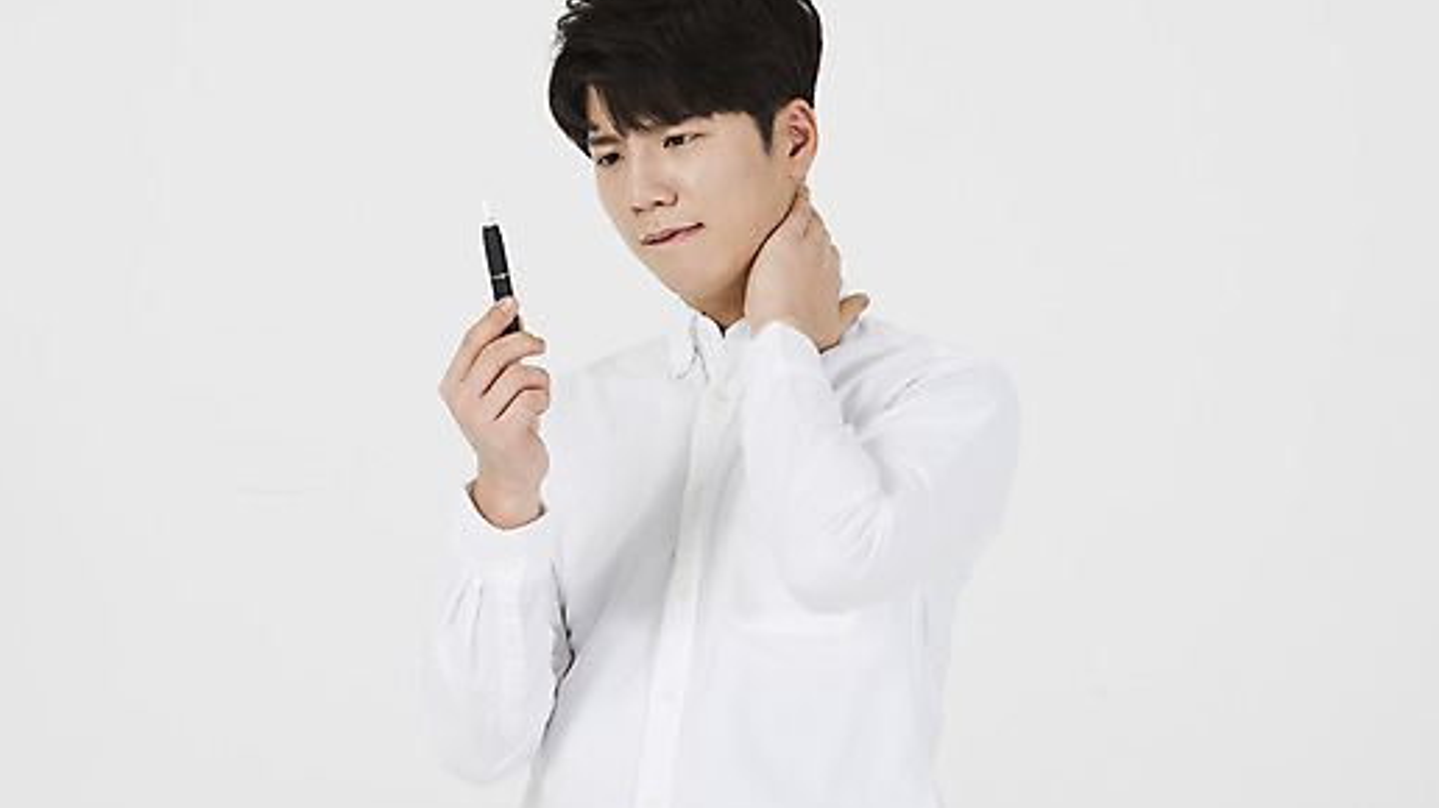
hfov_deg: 14.7
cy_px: 401
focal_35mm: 146
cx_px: 693
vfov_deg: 8.3
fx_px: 5570
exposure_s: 1/125
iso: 100
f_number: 13
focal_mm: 120
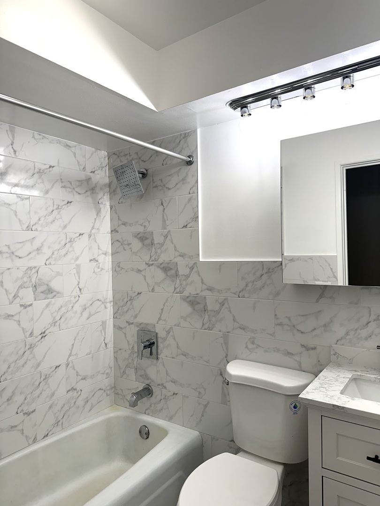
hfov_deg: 56.8
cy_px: 253
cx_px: 190
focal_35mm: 24
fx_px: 351
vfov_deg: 71.6
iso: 64
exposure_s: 1/184
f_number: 1.78
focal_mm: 6.86
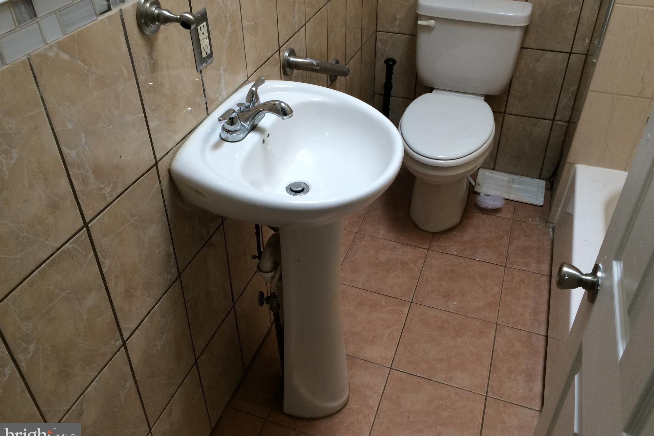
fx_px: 563
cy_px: 198
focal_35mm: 31
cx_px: 335
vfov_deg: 42.3
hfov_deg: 60.3
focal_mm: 4.15
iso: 80
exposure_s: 1/30
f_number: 2.2
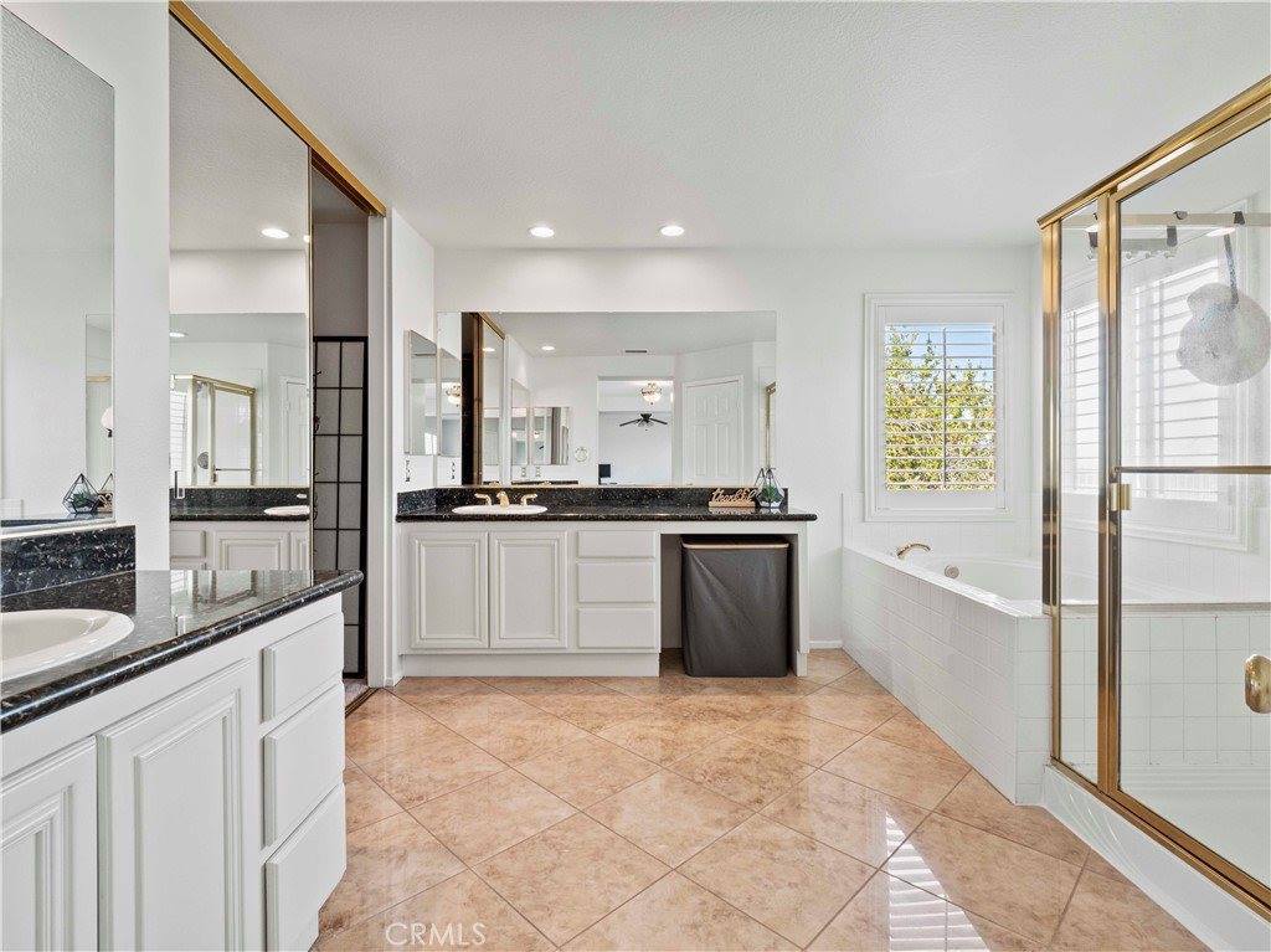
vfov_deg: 78.1
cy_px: 476
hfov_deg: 94.5
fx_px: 587
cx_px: 636
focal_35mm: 16
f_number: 9
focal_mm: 8
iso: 200
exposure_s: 1/3
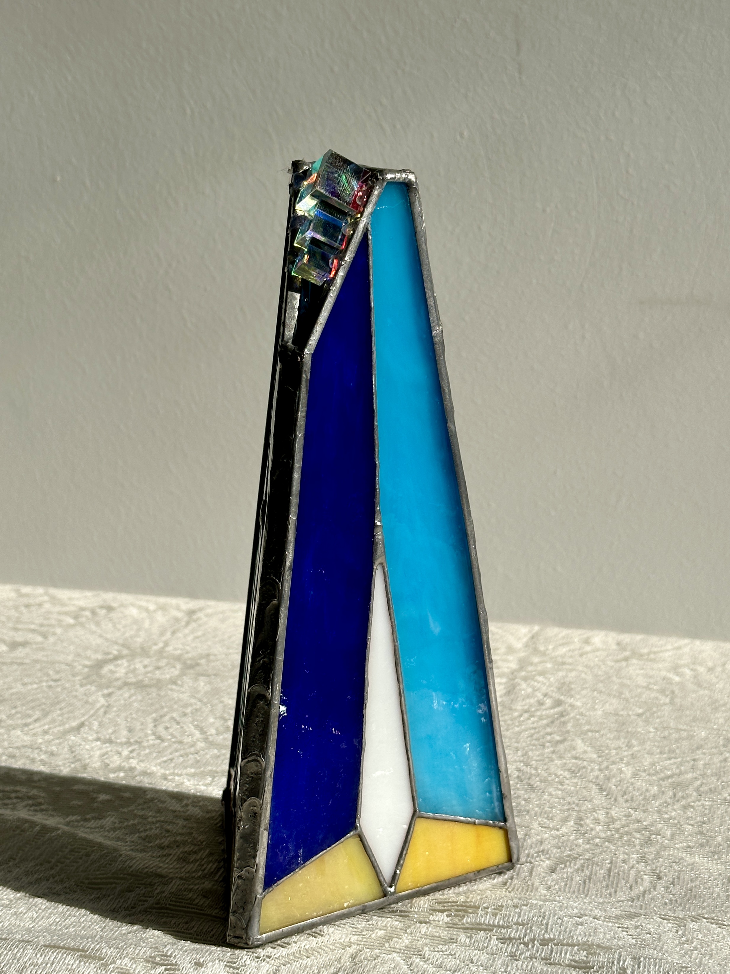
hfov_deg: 30.3
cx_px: 365
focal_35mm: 48
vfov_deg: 39.7
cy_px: 487
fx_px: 1350
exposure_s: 1/3731
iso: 64
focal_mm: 6.86
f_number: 1.78
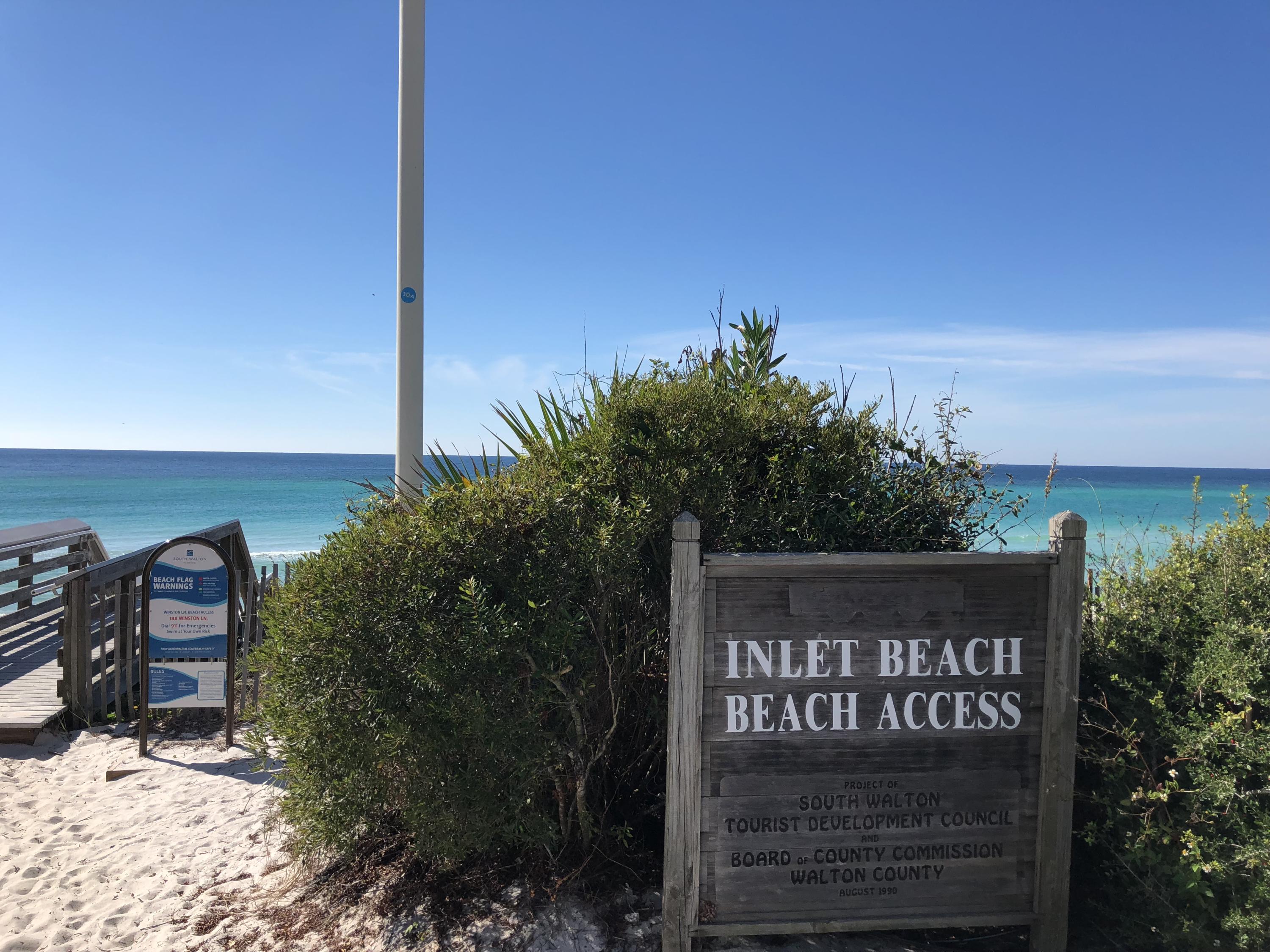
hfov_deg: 61.7
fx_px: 1064
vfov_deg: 48.2
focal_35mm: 29
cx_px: 635
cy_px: 476
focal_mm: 3.99
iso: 20
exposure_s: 1/2525
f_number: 1.8
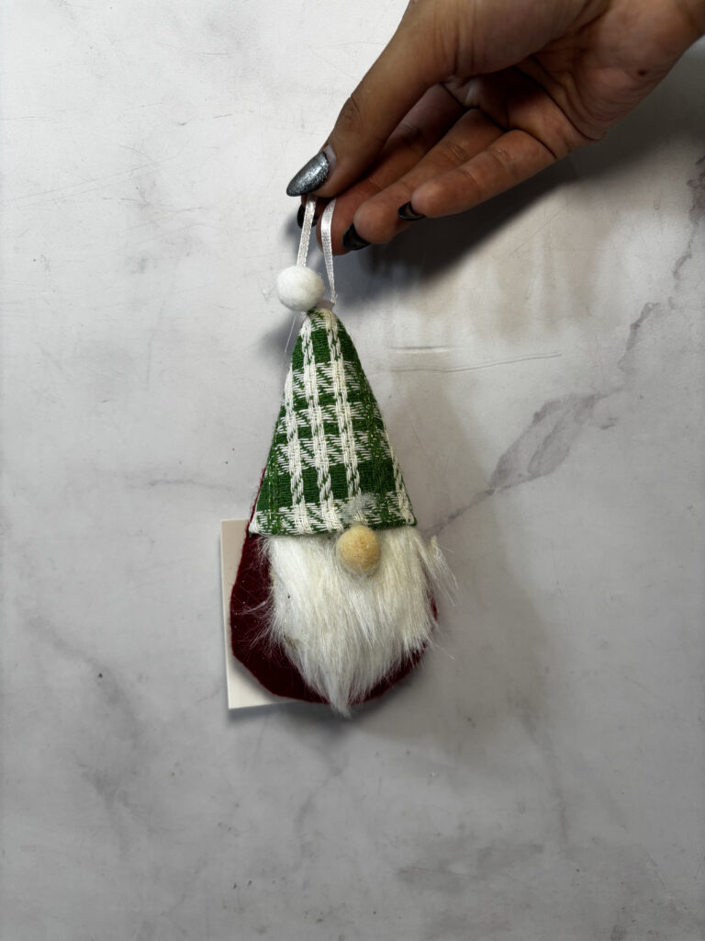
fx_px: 706
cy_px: 470
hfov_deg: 53.1
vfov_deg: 67.3
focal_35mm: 26
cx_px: 352
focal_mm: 5.96
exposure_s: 1/100
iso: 50
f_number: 1.6
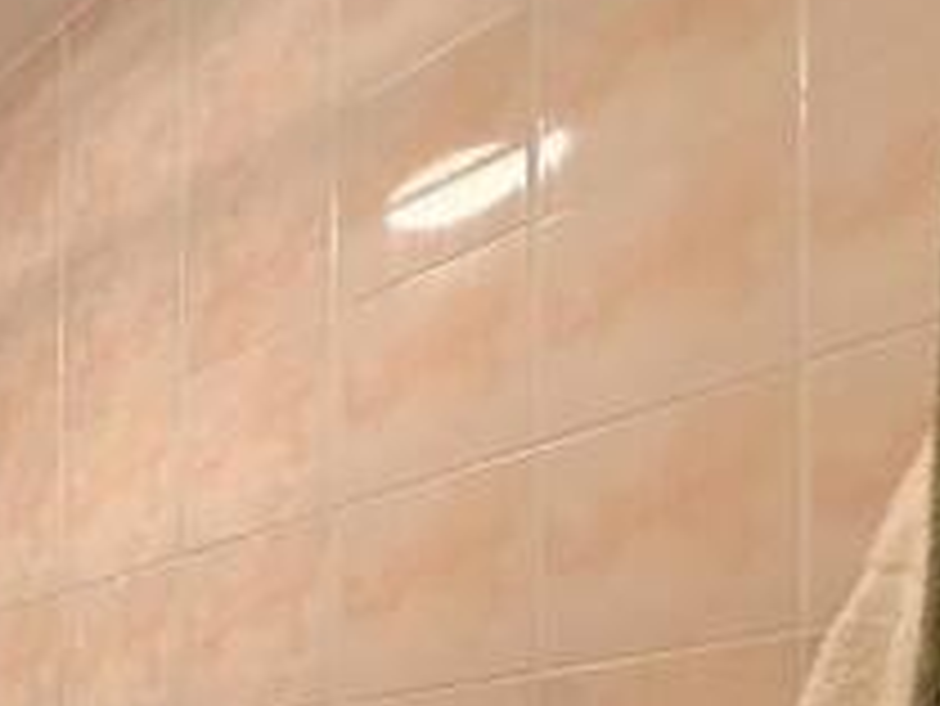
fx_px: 1060
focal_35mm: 39
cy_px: 911
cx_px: -322
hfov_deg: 33.1
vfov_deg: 29.7
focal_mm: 2.22
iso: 400
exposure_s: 1/50
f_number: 2.2
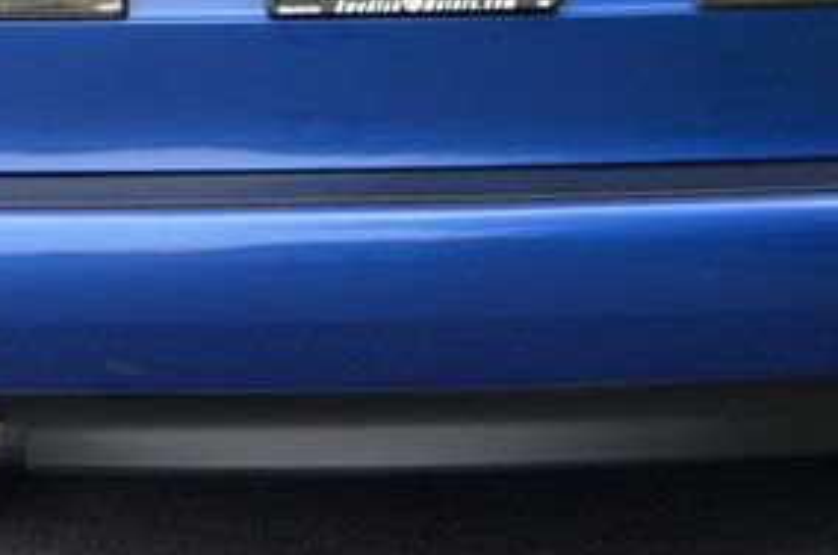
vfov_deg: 11.4
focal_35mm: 118
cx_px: 389
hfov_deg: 17.4
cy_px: -62
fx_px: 2744
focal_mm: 35
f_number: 6.3
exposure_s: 1/160
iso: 200
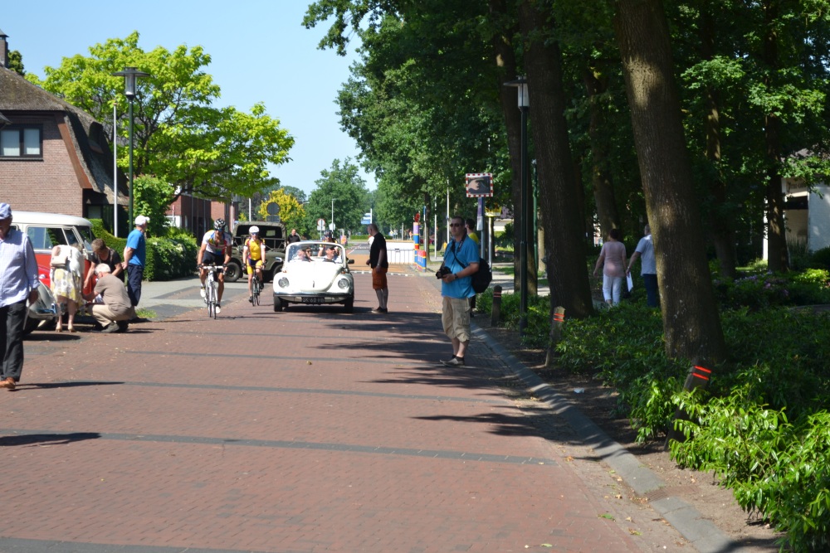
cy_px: 276
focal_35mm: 82
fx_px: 1902
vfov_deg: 16.6
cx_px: 415
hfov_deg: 24.6
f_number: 5.6
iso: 100
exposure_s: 1/200
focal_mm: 55
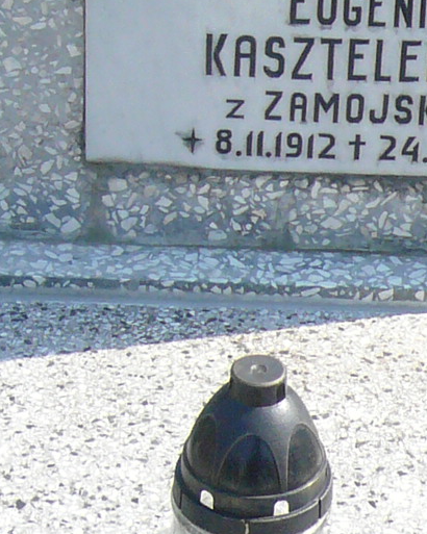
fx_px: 2118
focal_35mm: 134
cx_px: 365
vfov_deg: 14.1
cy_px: -22
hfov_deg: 11.5
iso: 100
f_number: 2.8
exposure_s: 1/1000
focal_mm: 4.7
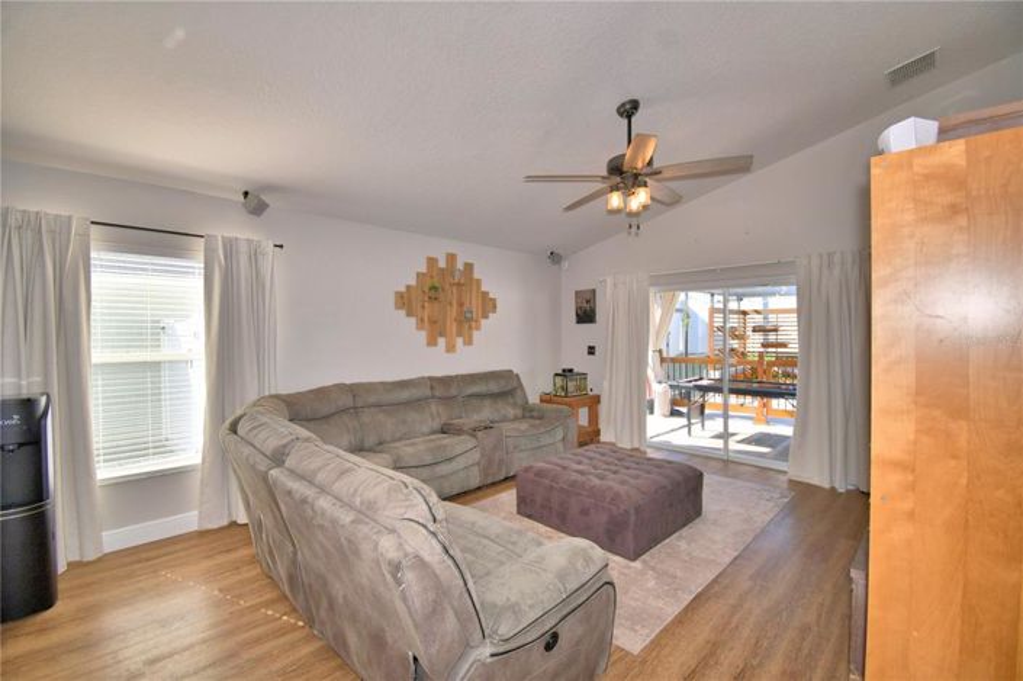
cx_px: 512
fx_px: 426
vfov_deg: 77.2
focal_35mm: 15
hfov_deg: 100.4
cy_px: 340
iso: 100
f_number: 4.5
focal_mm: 10
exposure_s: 1/160
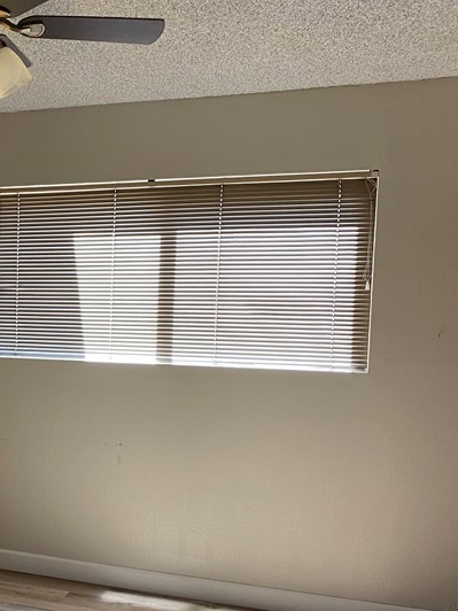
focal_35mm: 50
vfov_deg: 37.9
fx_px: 882
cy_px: 390
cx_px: -30
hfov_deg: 27.0
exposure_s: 1/60
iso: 100
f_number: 1.8
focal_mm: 4.25
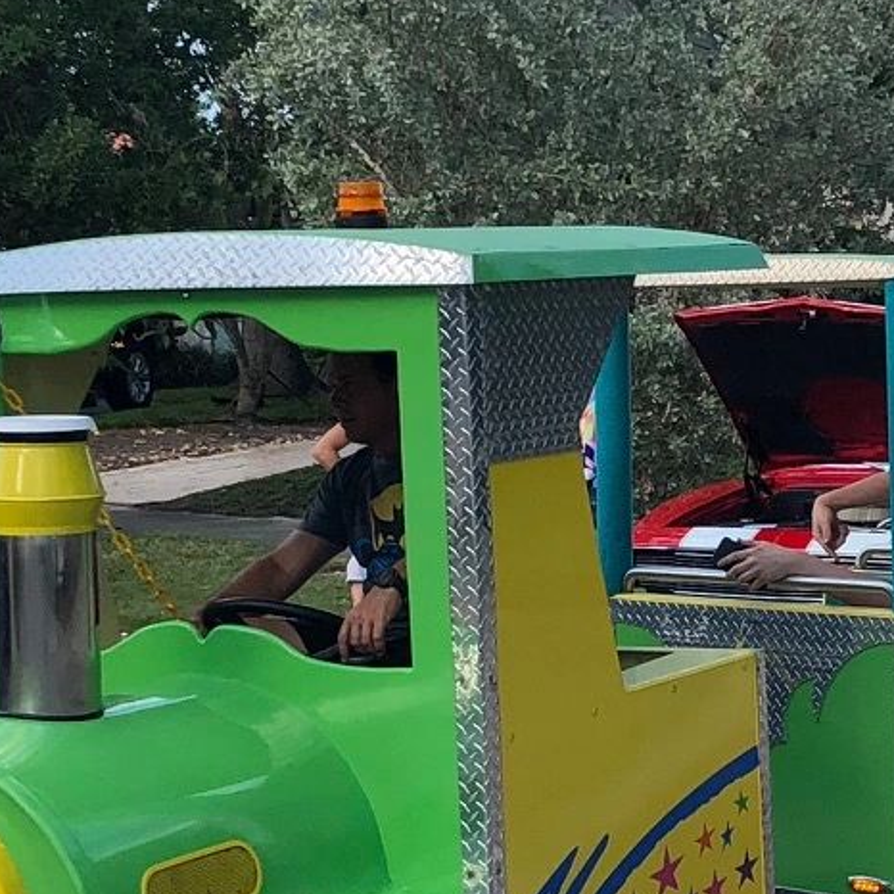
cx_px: 852
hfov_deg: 16.0
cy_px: 516
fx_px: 3126
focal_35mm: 107
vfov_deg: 16.3
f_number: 1.8
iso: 20
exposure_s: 1/873
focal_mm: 4
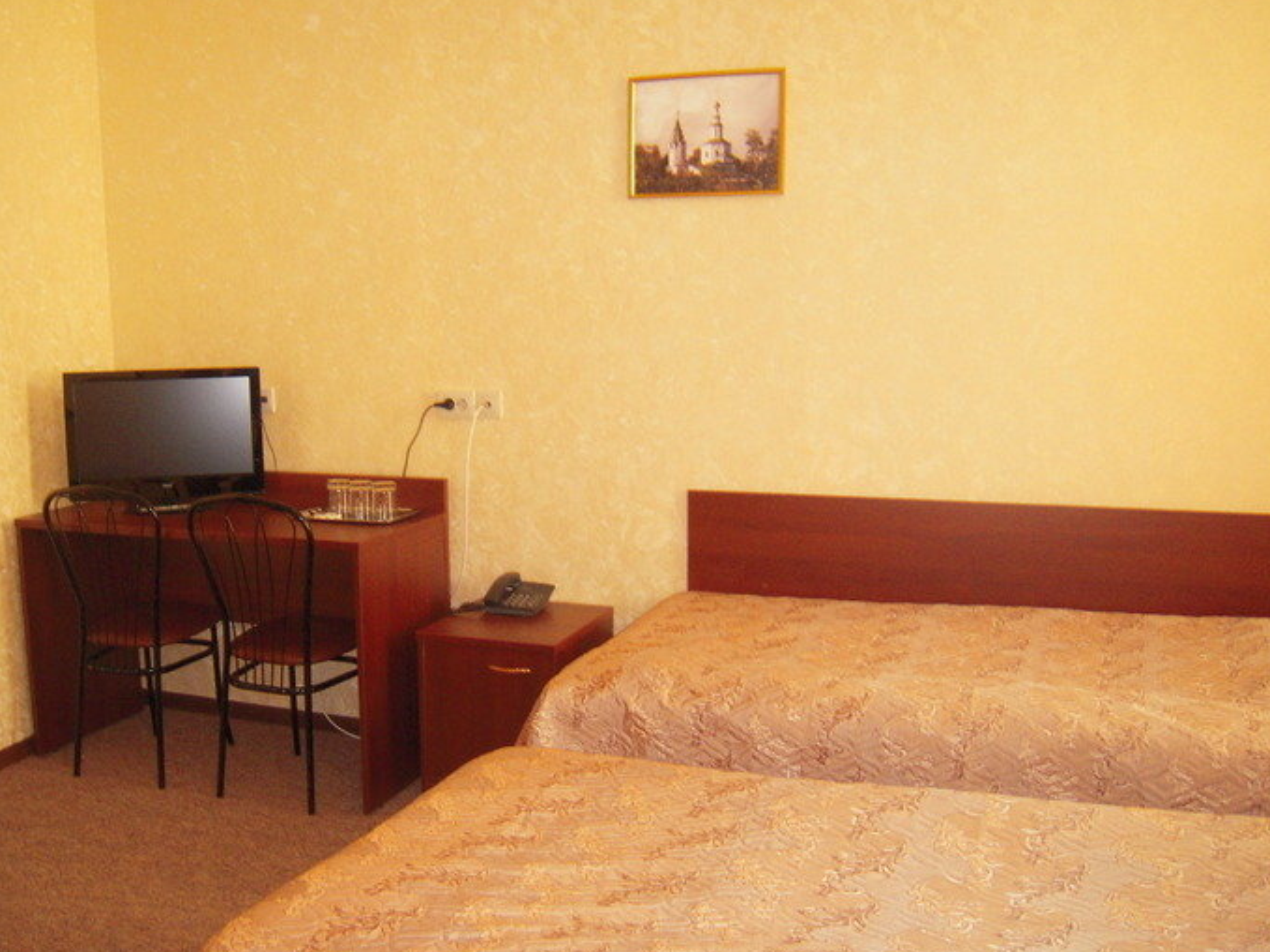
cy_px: 522
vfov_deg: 42.9
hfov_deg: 55.1
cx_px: 537
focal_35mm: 33
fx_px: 1210
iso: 400
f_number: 2.7
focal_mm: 5
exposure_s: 1/25
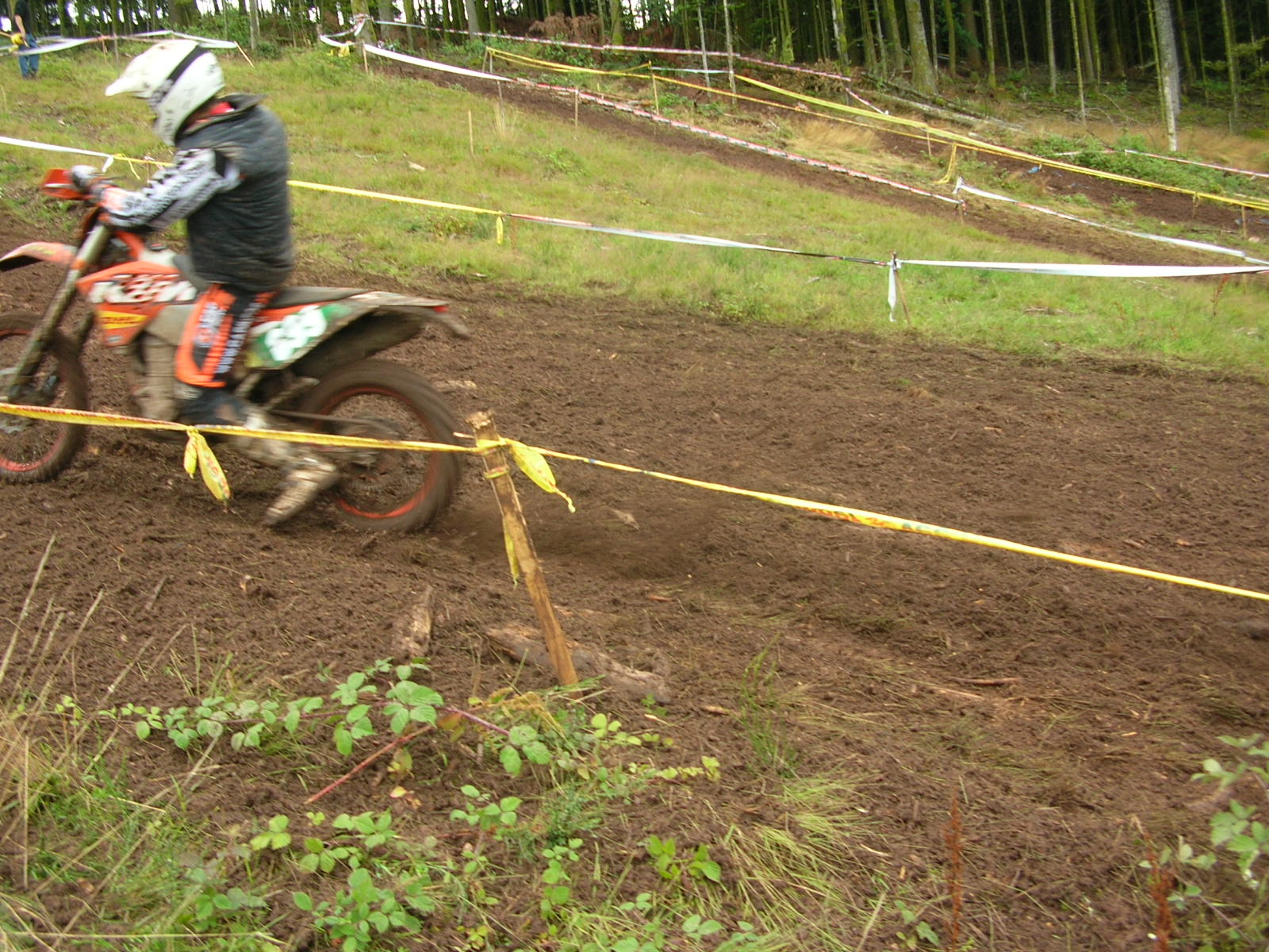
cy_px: 476
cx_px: 634
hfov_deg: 52.6
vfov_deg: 40.7
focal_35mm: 35
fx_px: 1283
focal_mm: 5.8
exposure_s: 1/103
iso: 50
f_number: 2.8
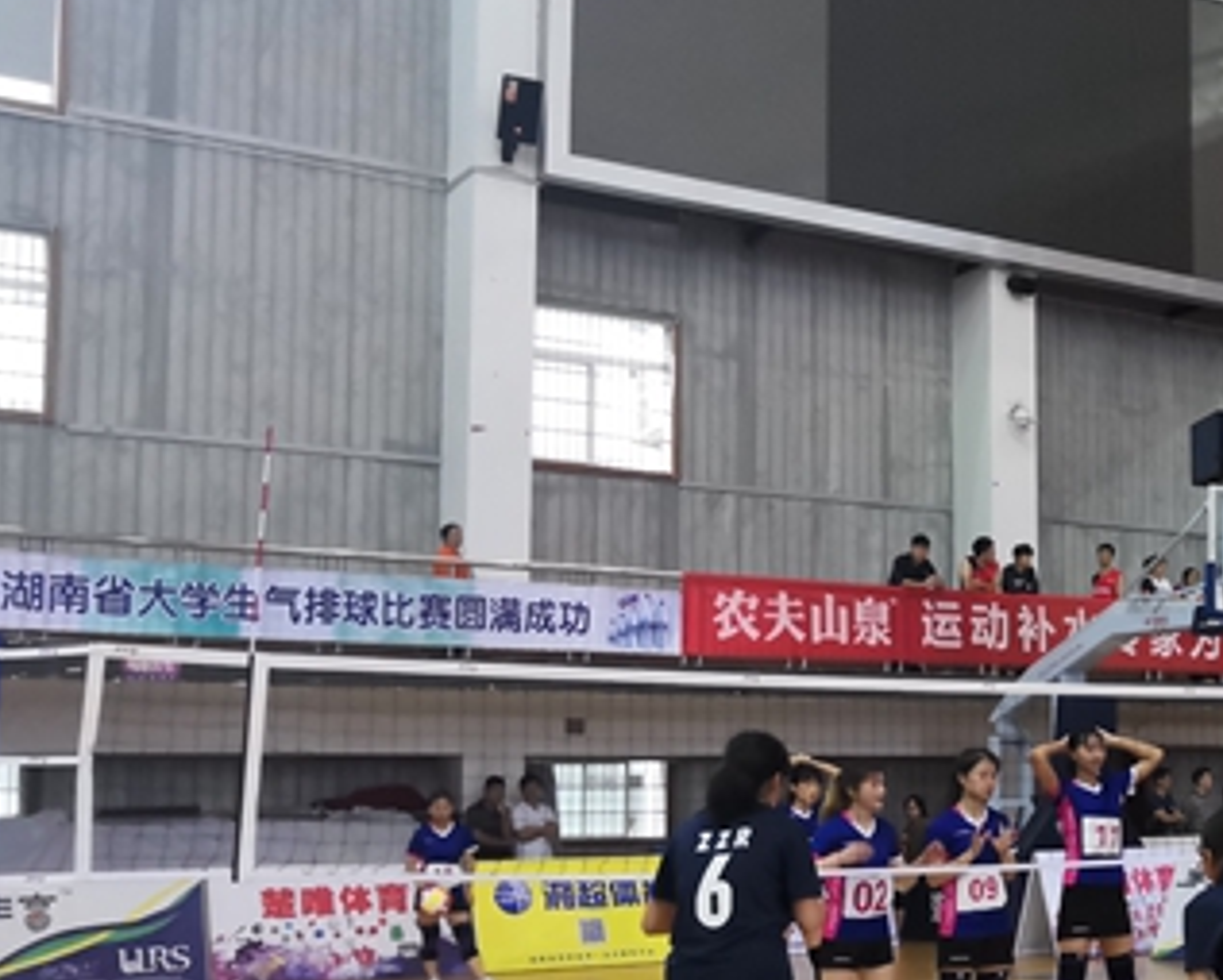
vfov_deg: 28.0
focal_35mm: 54
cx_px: 1208
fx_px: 1956
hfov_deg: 32.1
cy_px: 625
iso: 1000
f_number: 1.8
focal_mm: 3.95
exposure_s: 1/100
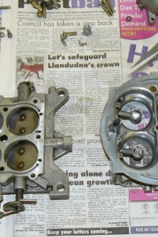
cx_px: 74
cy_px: 72
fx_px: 573
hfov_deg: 15.7
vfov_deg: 23.2
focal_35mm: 87
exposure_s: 1/30
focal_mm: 6
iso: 100
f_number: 2.8
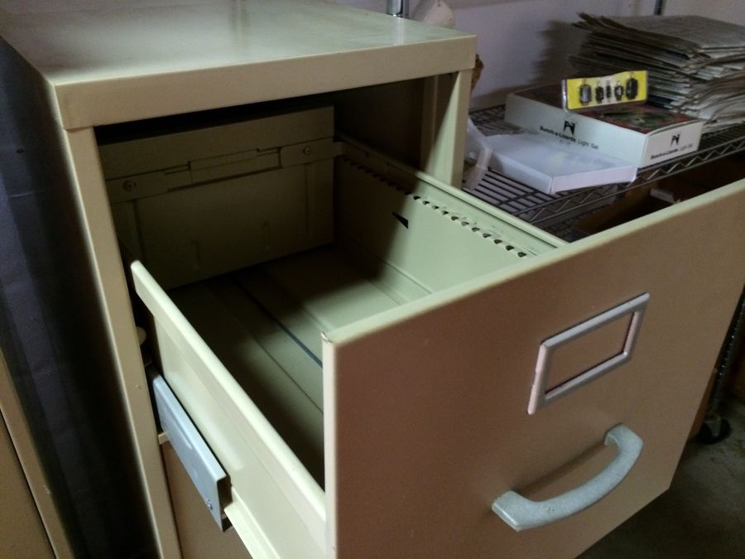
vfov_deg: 46.8
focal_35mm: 30
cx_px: 372
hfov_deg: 60.0
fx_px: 646
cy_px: 280
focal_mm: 4.12
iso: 320
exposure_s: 1/15
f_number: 2.2
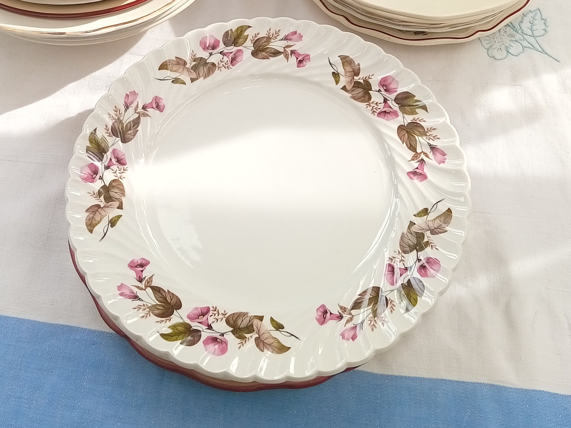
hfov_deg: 39.6
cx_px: 246
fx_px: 792
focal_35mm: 48
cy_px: 70
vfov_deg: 29.4
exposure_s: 1/308
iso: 111
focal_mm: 3.57
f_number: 1.8
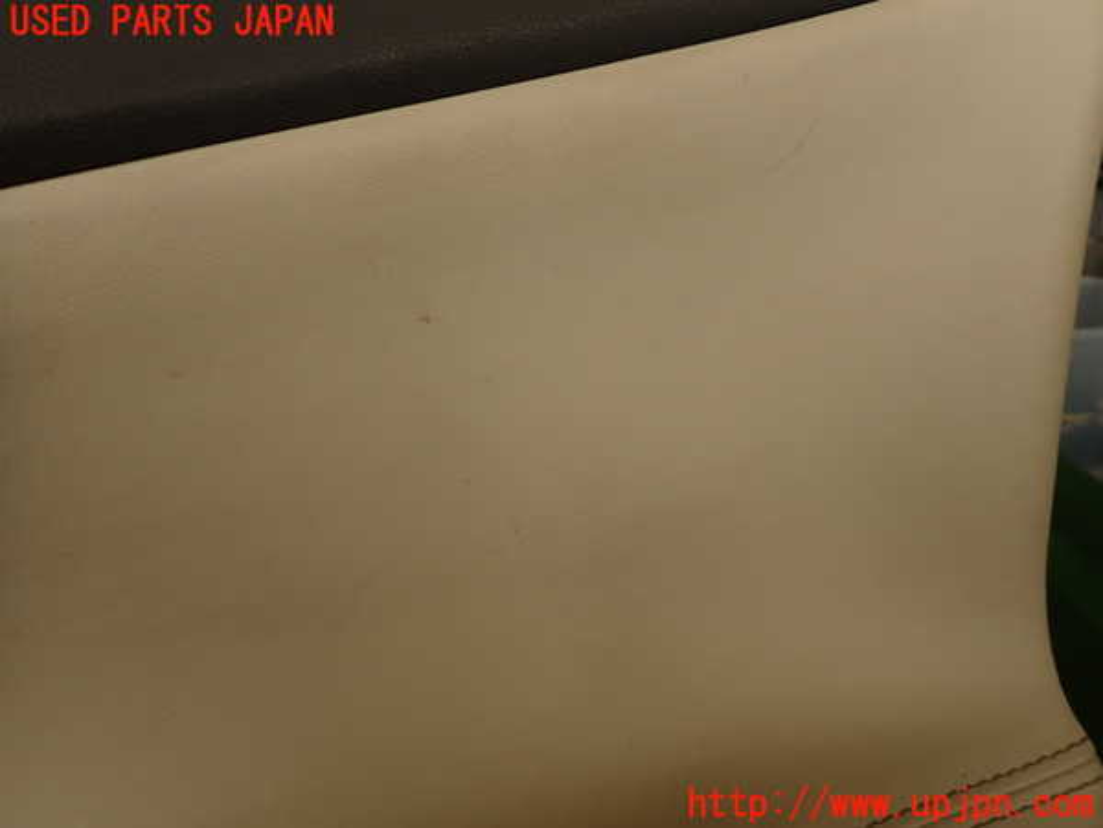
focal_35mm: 25
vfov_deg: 54.9
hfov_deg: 69.4
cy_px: 414
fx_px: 797
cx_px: 552
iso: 100
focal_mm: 4.5
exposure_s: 1/200
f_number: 2.8
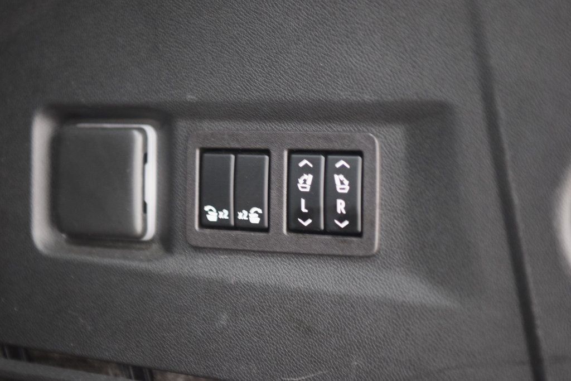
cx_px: 286
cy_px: 190
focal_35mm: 105
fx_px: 1666
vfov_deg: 13.0
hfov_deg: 19.5
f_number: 2.8
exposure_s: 1/3
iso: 1600
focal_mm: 70
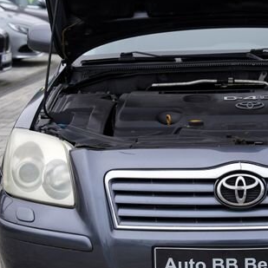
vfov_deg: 18.7
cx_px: 242
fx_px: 815
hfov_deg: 18.4
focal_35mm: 93
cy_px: 133
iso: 100
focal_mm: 33
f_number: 3.5
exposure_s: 1/60
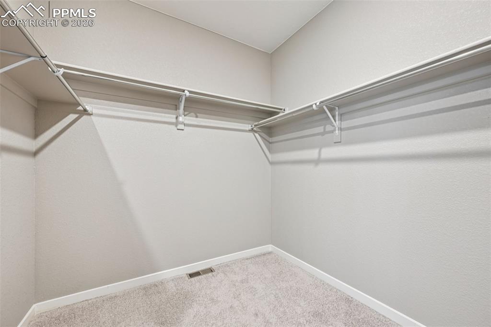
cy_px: 164
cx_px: 246
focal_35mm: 14
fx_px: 191
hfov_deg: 104.3
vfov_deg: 81.2
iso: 400
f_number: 8
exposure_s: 1/2
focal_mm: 14
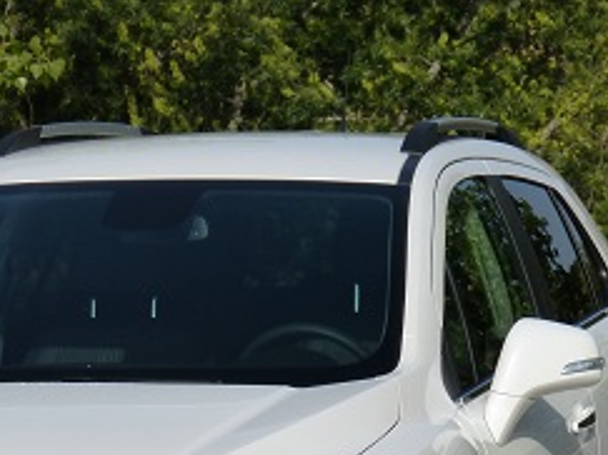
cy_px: 531
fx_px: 5811
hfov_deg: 6.0
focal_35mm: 331
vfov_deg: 4.5
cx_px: 138
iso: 160
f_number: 4
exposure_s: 1/1600
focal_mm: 23.8
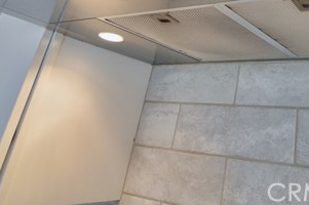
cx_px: 273
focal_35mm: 35
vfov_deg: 33.7
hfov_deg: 49.1
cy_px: -11
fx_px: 301
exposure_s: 1/100
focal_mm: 11
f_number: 5
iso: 400
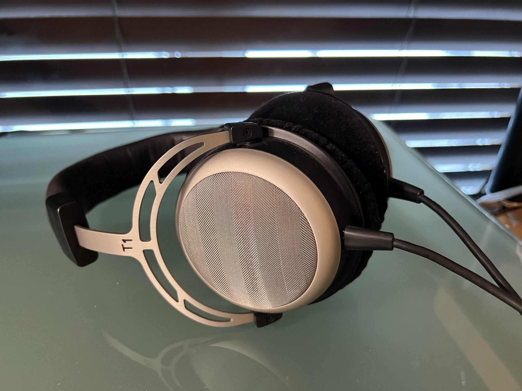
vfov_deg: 53.1
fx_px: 392
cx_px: 261
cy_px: 196
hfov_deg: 67.3
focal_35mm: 26
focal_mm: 5.7
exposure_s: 1/50
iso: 500
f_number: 1.5
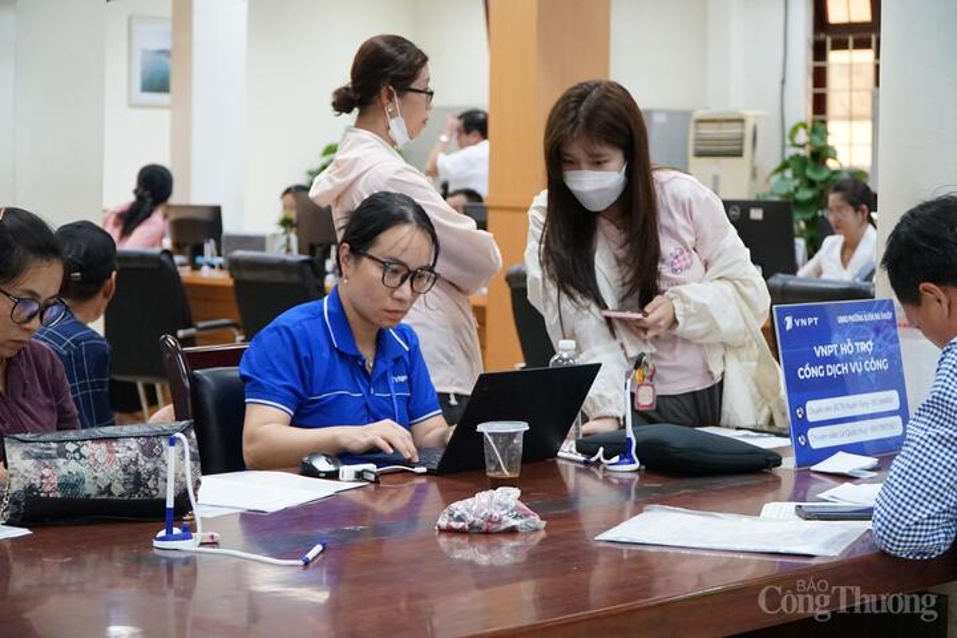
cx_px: 478
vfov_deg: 20.6
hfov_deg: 30.5
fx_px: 1754
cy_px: 319
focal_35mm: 66
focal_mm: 44
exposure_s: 1/160
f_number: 4
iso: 3200
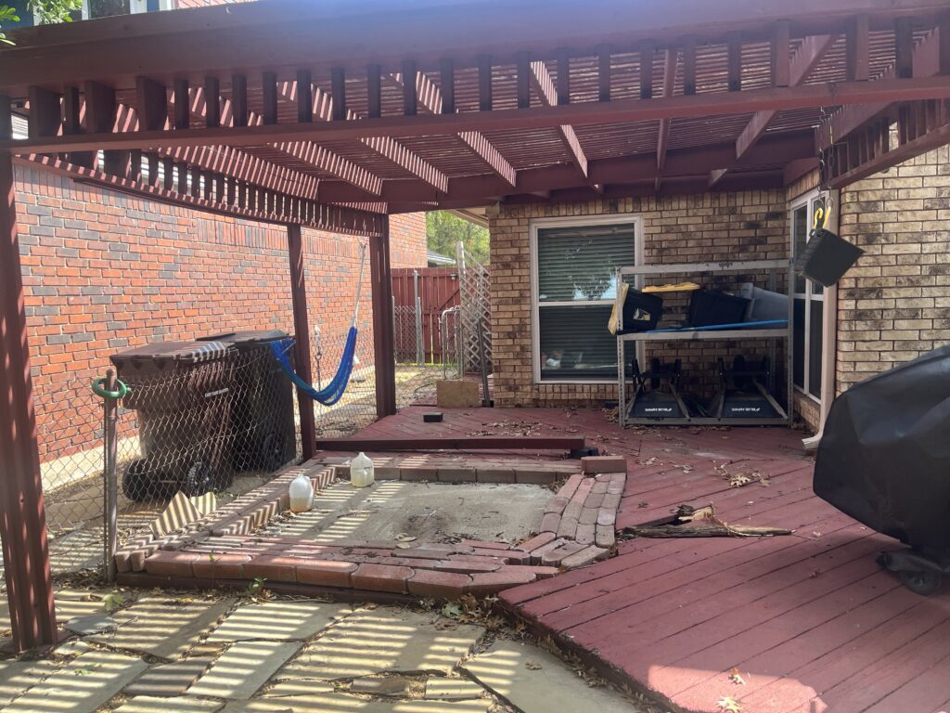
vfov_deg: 53.1
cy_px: 356
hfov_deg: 67.3
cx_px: 475
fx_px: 714
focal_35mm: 26
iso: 50
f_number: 1.6
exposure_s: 1/558
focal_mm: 5.1
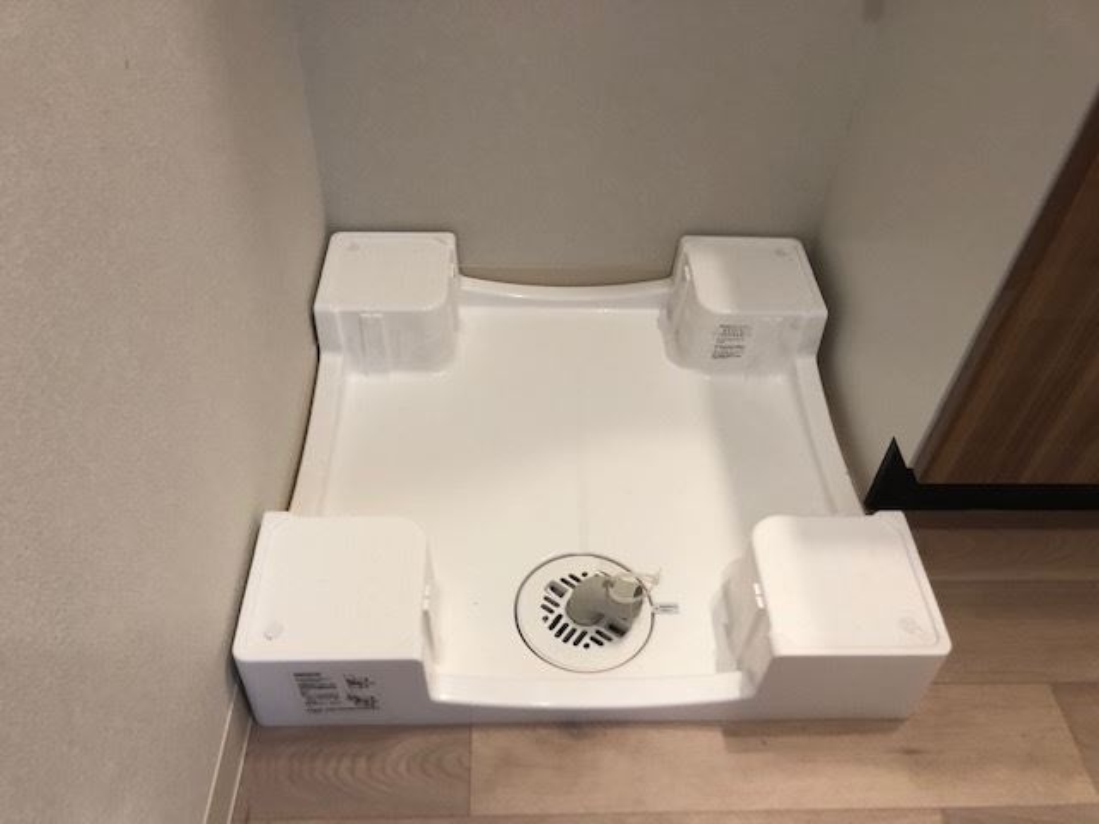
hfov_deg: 63.4
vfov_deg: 49.7
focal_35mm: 28
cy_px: 412
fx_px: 889
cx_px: 550
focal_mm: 3.99
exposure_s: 1/20
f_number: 1.8
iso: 40
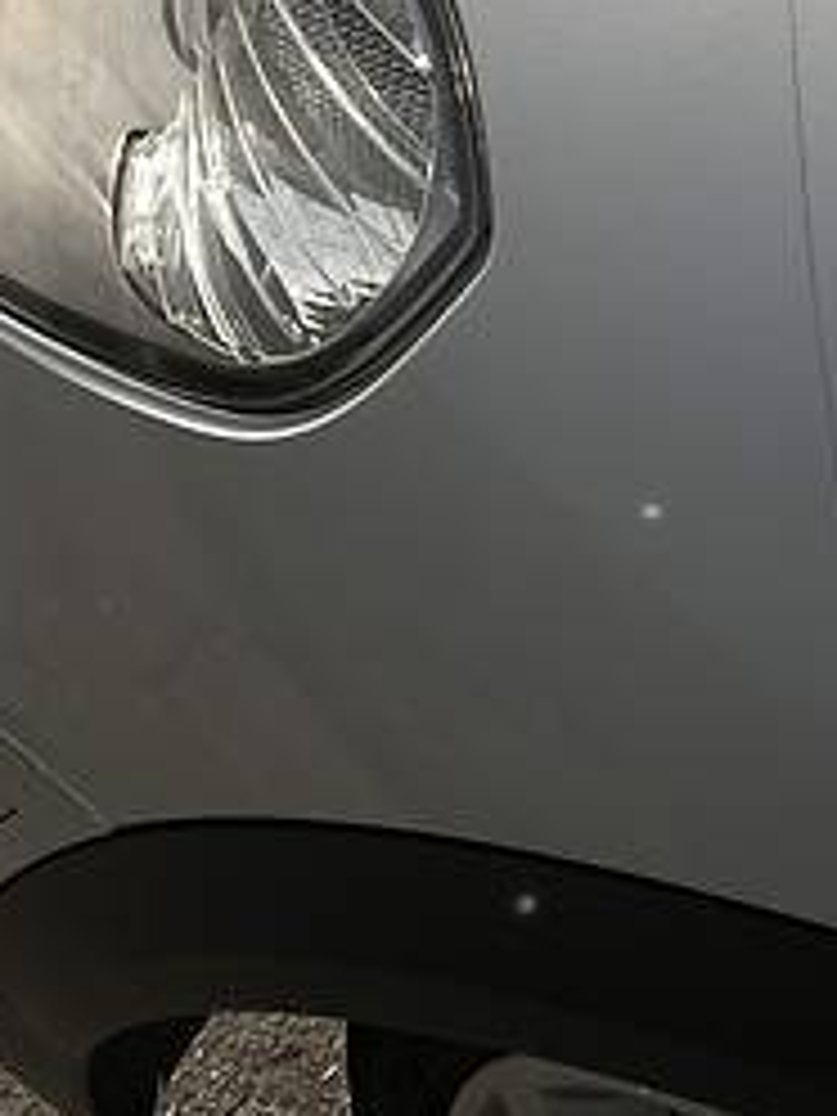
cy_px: 104
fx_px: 2031
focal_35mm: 63
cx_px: 603
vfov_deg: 29.4
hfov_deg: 23.1
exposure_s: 1/1536
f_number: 1.8
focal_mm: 4.2
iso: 25
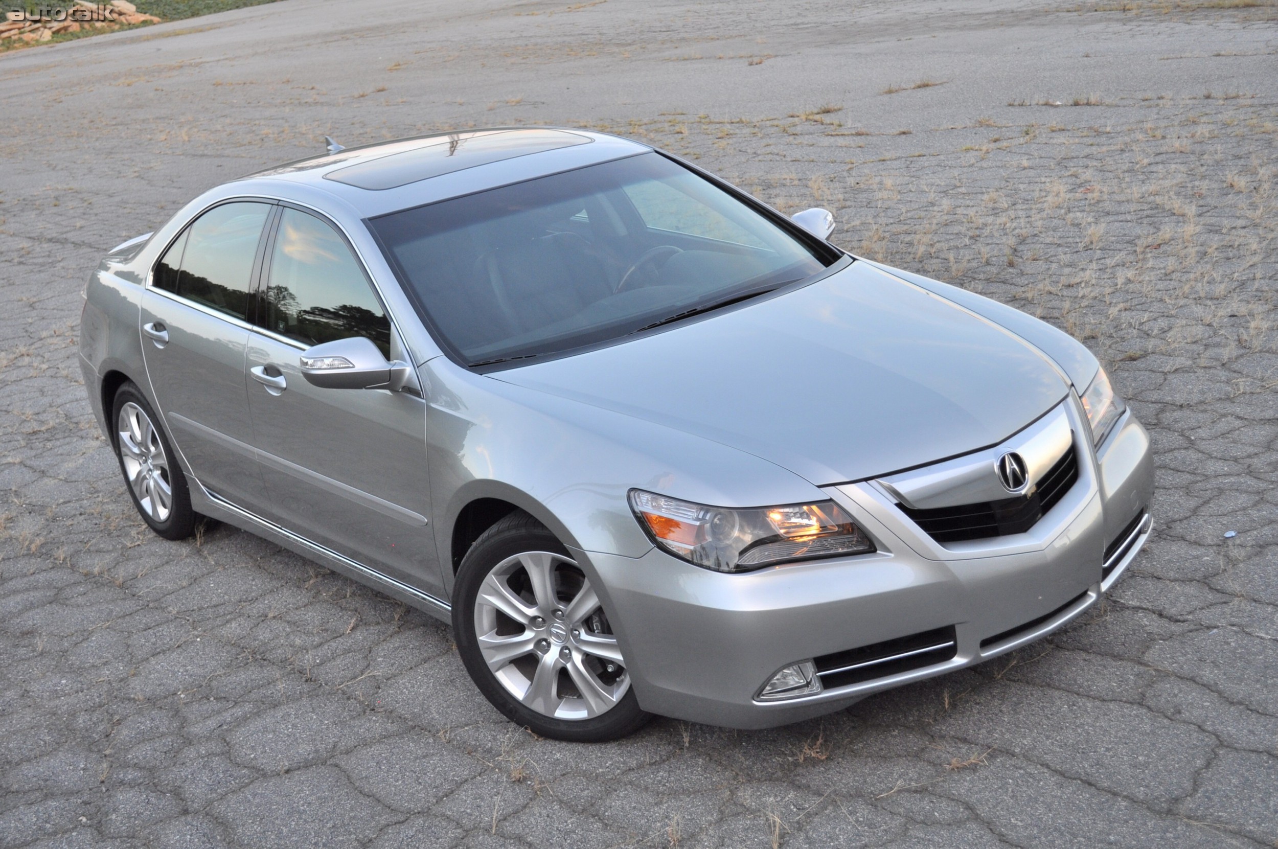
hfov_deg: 41.2
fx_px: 1702
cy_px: 424
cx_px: 639
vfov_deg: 28.0
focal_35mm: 48
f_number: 4.8
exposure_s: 1/80
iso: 400
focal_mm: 32
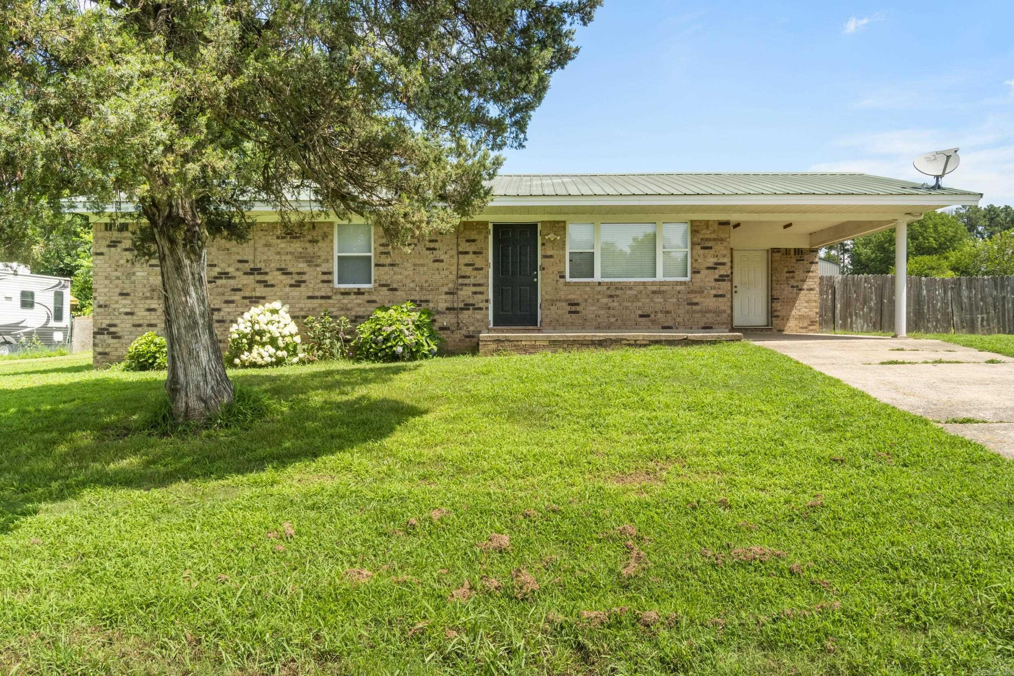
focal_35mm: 27
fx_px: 760
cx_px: 507
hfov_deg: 67.4
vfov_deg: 47.9
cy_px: 338
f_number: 9
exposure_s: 1/400
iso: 250
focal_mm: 18
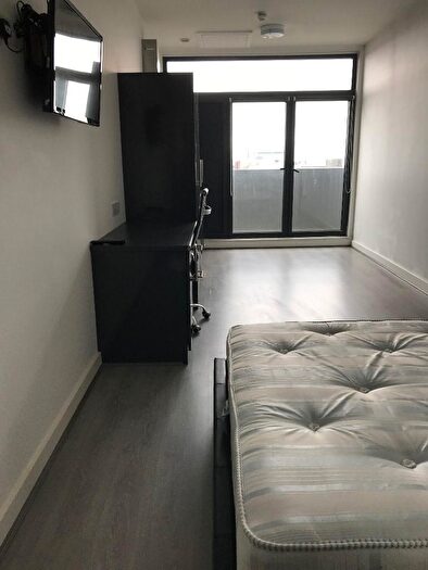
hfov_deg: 49.8
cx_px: 214
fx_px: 461
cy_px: 285
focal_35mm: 28
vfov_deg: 63.4
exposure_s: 1/100
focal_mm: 3.99
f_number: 1.8
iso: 25
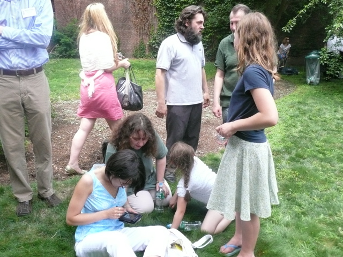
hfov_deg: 60.0
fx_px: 297
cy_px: 128
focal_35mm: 30
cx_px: 172
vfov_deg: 46.8
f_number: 3.4
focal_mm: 4.9
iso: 400
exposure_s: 1/500
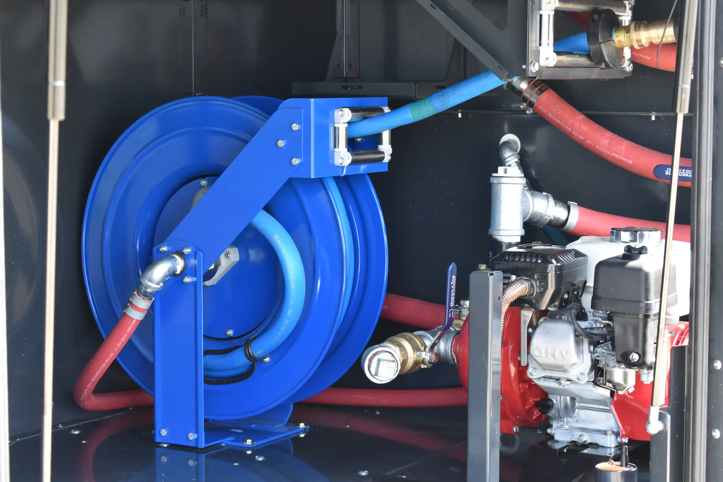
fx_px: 1657
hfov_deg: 24.6
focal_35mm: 82
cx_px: 362
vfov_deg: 16.6
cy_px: 241
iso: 800
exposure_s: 1/160
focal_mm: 55
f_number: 5.6
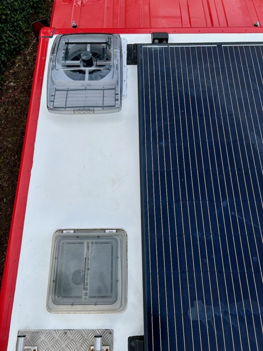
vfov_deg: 67.3
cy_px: 176
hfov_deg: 53.1
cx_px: 132
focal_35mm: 26
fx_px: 263
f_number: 1.5
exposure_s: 1/880
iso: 50
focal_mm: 5.7
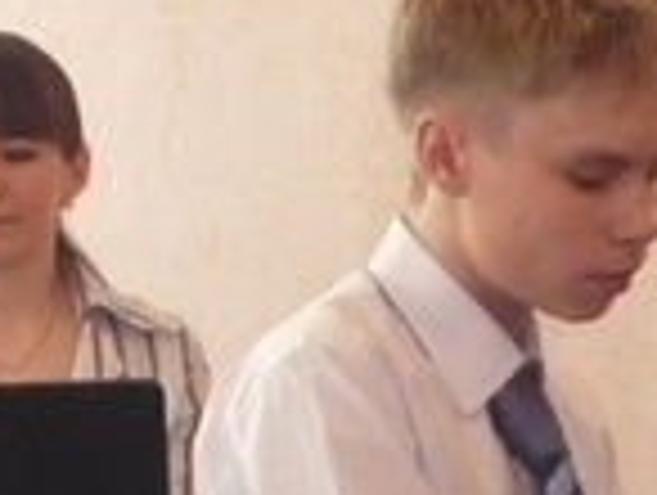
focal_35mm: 395
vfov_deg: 3.8
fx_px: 7509
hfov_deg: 5.0
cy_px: 587
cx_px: 454
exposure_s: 1/30
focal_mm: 17.4
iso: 400
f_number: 5
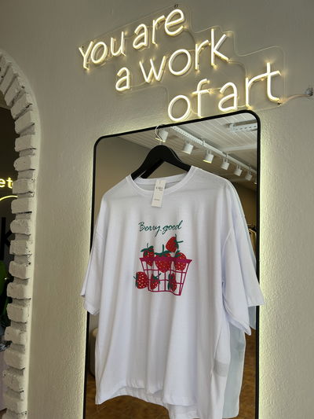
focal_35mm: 26
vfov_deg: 67.3
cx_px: 157
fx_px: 314
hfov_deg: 53.1
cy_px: 210
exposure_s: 1/220
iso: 40
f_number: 1.5
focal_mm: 5.7
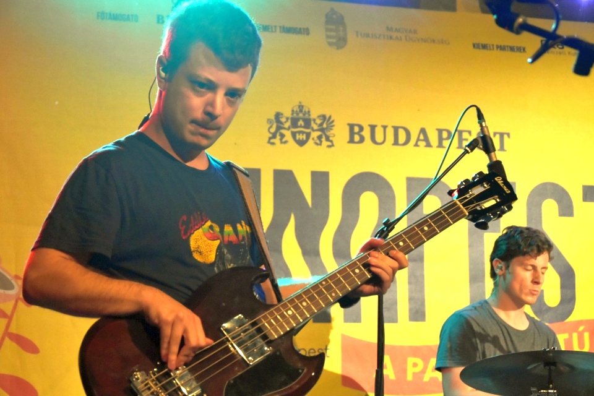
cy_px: 198
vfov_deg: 17.5
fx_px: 1287
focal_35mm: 78
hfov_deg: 26.0
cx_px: 297
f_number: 5
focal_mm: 52
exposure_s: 1/60
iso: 4000
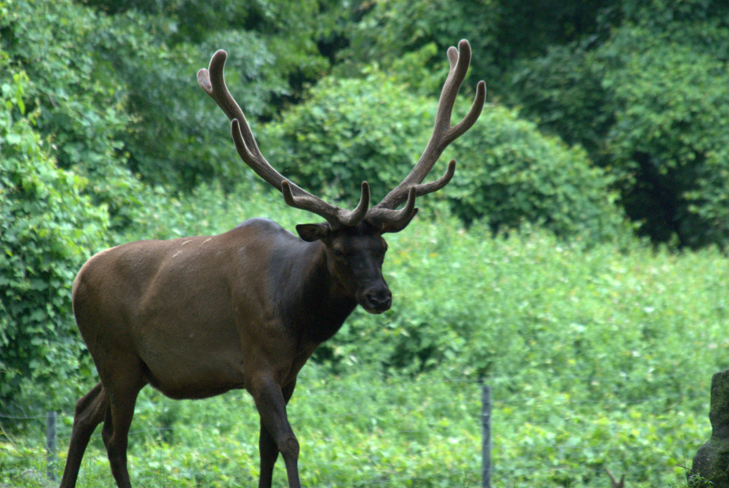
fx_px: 8517
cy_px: 244
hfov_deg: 4.9
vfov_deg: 3.3
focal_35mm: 420
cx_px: 364
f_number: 9
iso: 1600
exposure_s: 1/320
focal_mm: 280
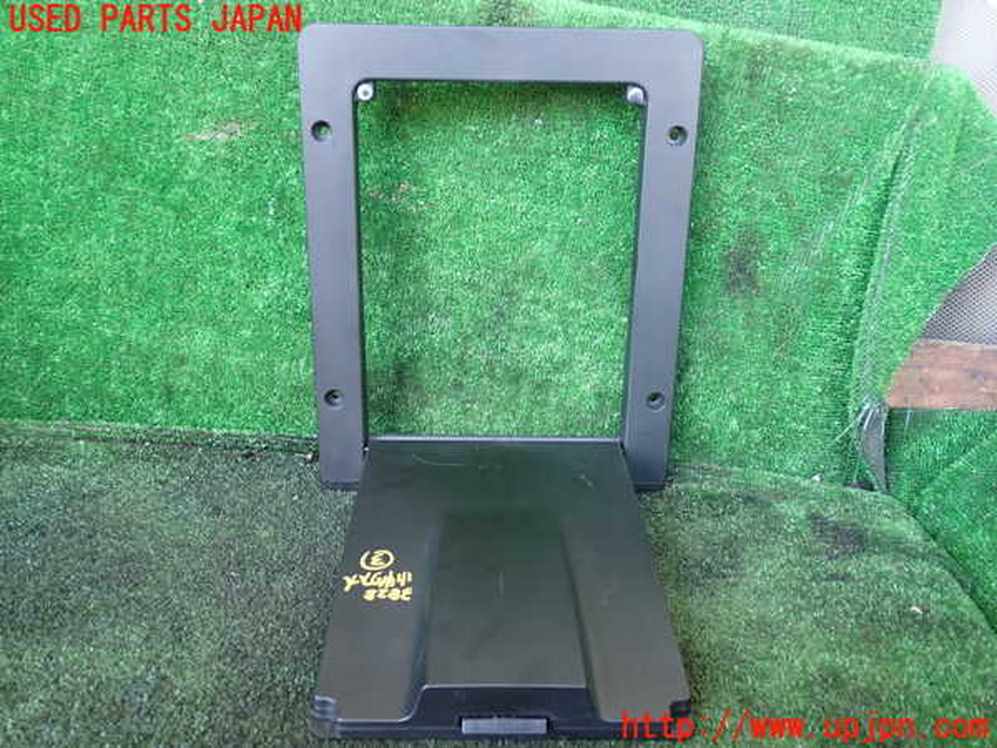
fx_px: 864
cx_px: 498
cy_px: 374
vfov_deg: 46.8
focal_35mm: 30
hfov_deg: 60.0
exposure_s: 1/30
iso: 200
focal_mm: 5.4
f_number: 2.3
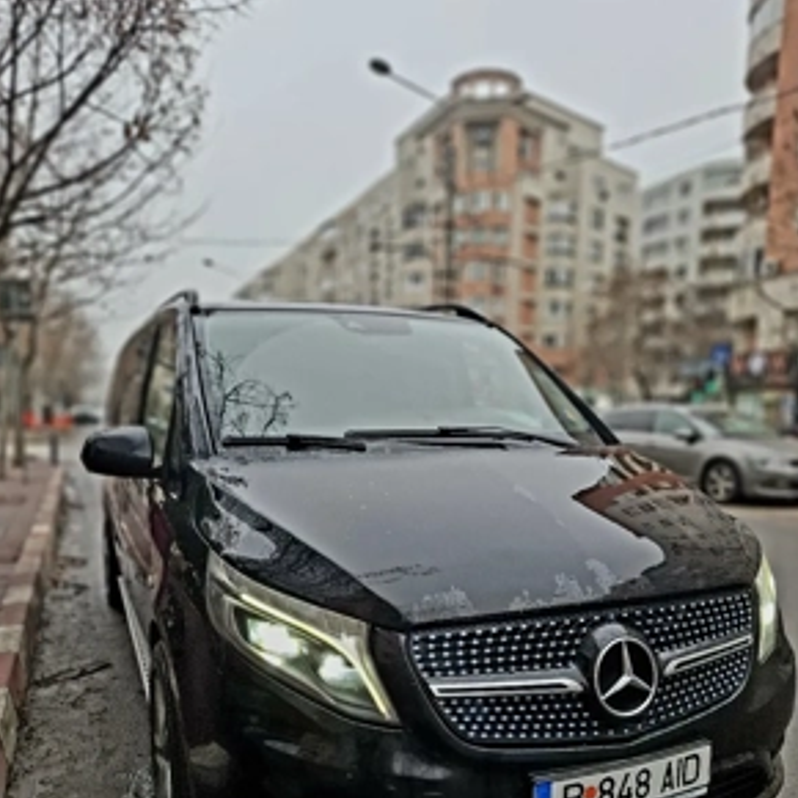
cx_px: 396
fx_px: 730
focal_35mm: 28
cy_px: 501
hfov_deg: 57.3
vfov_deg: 56.6
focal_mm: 5.54
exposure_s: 1/217
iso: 50
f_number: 1.8
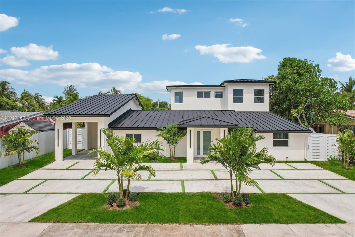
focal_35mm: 22
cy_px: 118
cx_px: 178
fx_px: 217
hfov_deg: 78.6
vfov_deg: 57.2
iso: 120
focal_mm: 8.4
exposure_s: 1/2500
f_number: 2.8
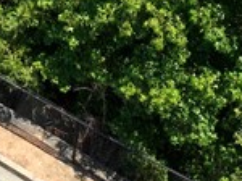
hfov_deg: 11.7
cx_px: -76
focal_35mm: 164
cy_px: -390
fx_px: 1145
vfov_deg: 7.7
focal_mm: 12.29
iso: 110
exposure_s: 1/160
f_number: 2.8
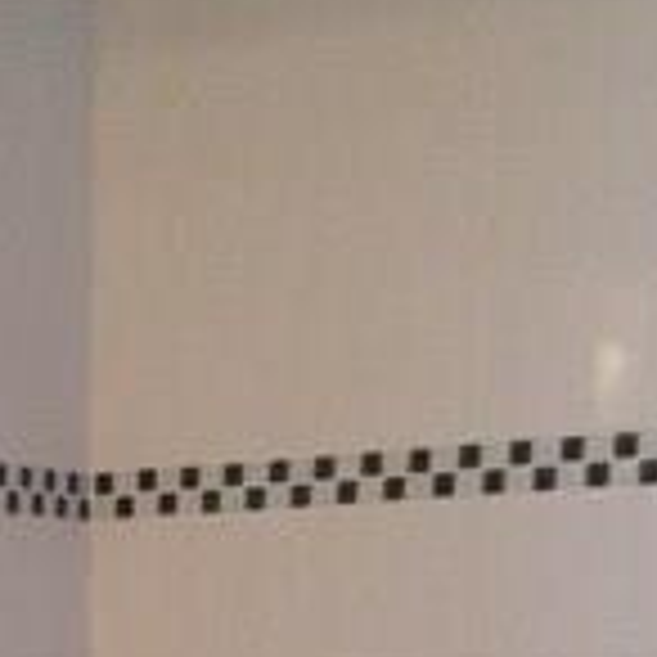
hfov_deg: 13.1
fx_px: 2749
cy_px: 1260
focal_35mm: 128
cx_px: -225
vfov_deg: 12.3
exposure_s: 1/20
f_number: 2.4
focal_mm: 4.12
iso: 160
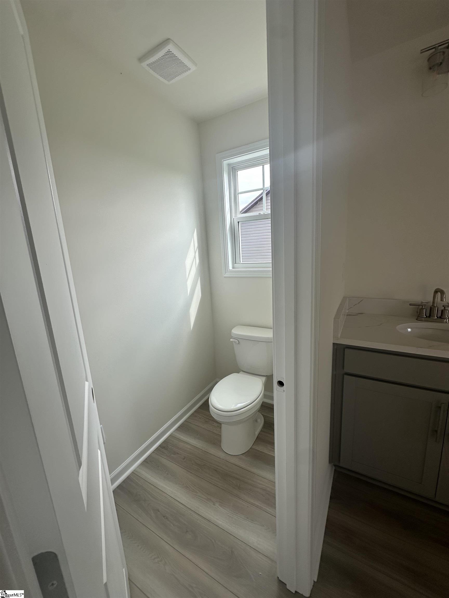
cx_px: 224
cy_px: 299
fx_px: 242
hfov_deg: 85.7
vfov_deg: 102.1
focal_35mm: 14
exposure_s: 1/157
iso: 40
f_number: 2.2
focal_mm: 2.22
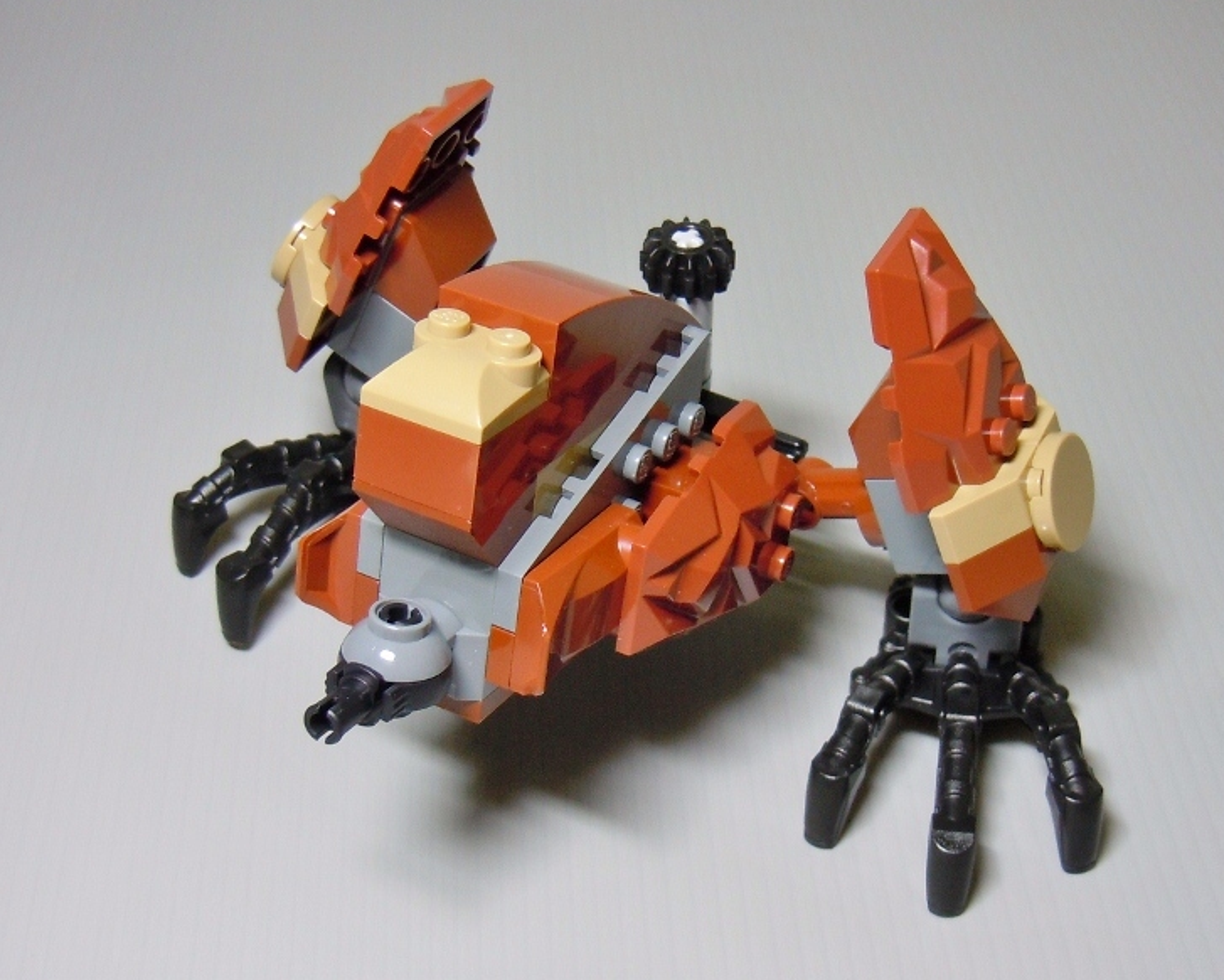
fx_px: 1703
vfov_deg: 32.1
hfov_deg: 39.5
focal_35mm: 47
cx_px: 648
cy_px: 490
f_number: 3.8
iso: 200
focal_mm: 8.1
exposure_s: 1/10
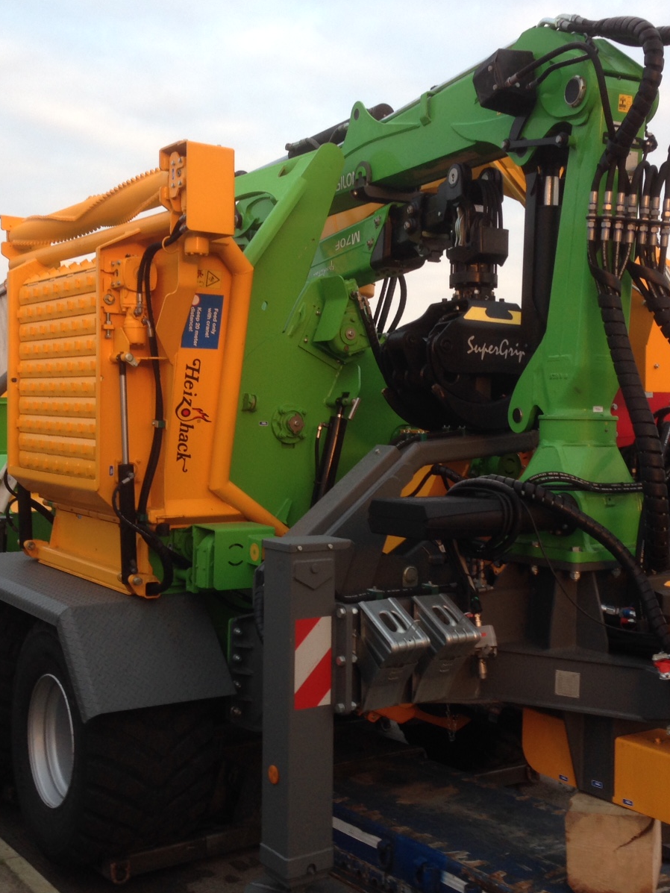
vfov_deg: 42.1
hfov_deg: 32.1
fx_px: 1161
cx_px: 384
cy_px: 454
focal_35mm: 45
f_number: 2.4
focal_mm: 4.12
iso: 50
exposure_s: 1/30
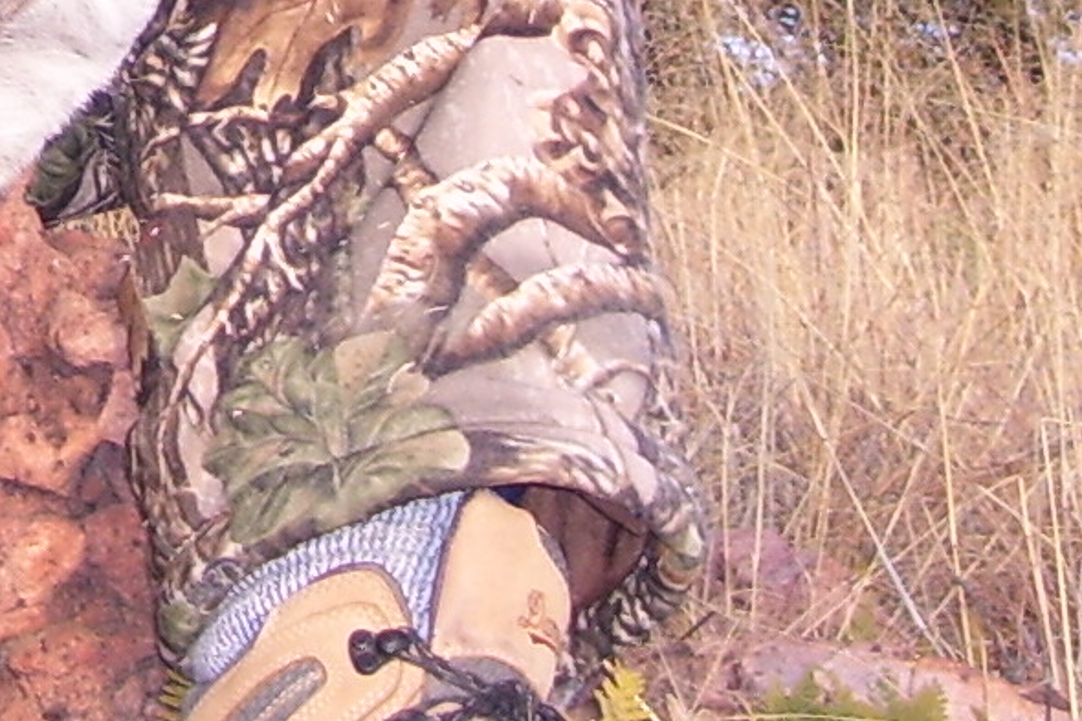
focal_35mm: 168
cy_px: -536
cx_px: -486
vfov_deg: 7.9
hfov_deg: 11.8
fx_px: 5048
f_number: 2.7
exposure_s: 1/180
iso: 80
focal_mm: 6
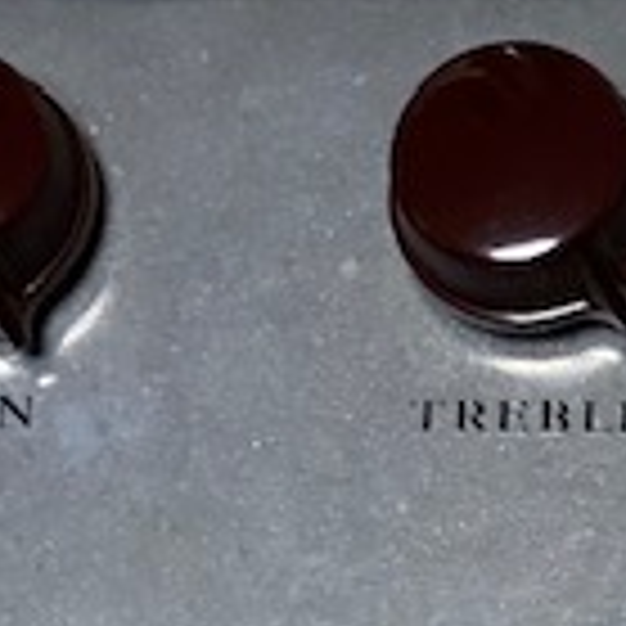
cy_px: 640
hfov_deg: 8.1
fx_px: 4317
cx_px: 928
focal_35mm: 211
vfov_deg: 8.2
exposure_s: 1/100
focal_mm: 6
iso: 200
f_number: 2
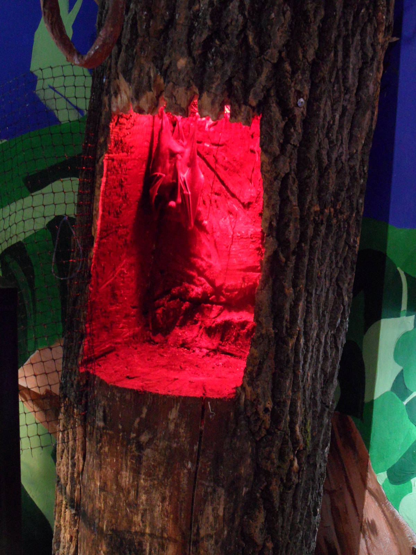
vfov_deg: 46.8
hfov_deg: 36.0
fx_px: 641
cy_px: 278
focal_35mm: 40
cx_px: 208
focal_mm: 6.5
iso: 400
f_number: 3.6
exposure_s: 1/4
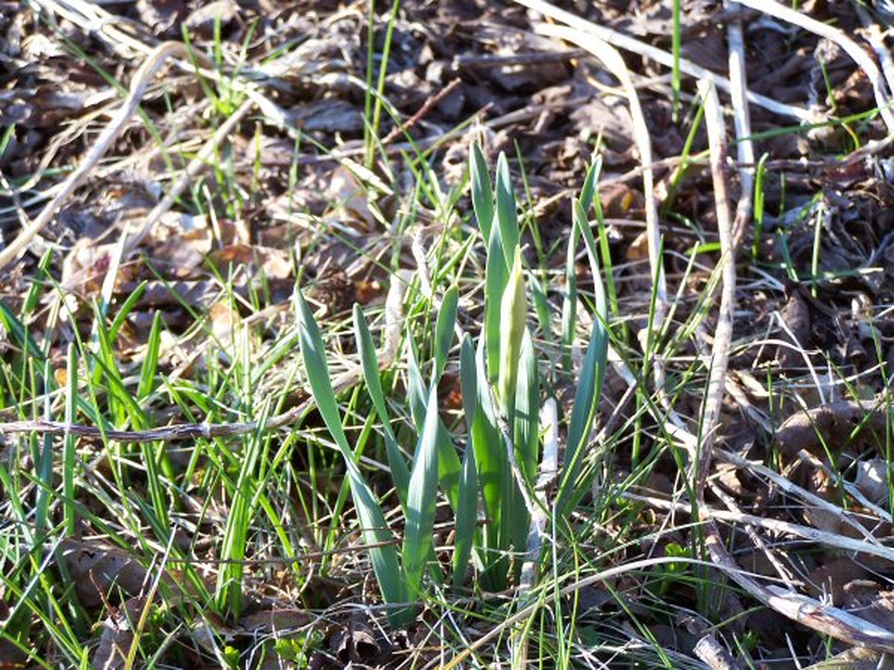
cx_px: 447
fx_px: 3022
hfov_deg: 16.8
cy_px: 335
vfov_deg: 12.7
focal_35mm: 117
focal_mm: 19.4
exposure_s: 1/180
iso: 80
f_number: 3.2
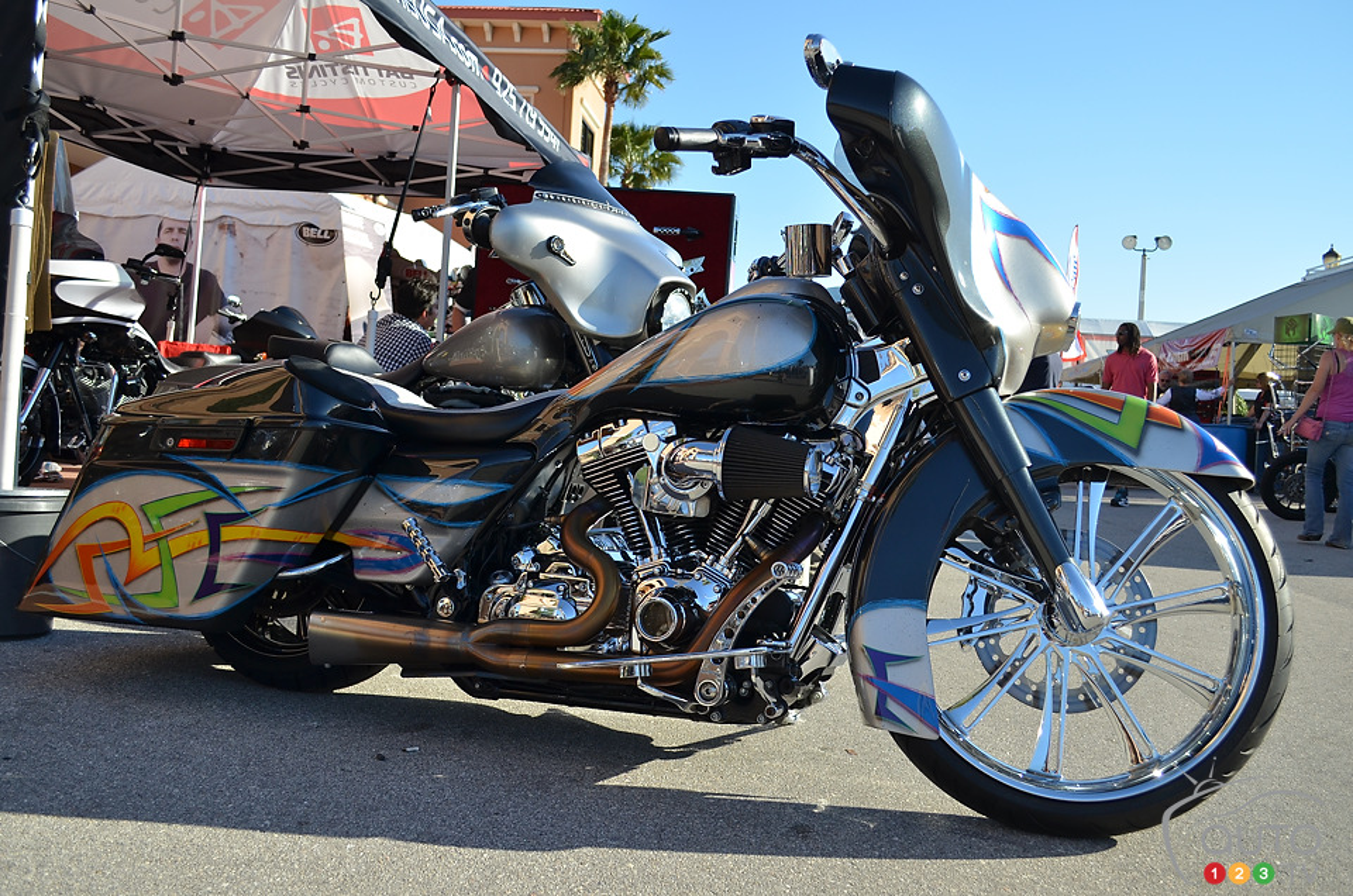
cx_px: 676
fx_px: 1238
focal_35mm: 33
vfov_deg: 39.8
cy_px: 448
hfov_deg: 57.3
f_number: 5
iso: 320
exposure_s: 1/1250
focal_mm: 22
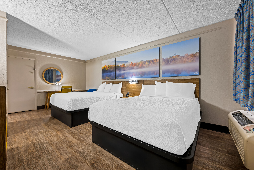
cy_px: 85
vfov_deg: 81.2
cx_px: 127
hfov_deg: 104.3
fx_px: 99
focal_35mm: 14
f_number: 8
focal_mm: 14
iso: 125
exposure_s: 5
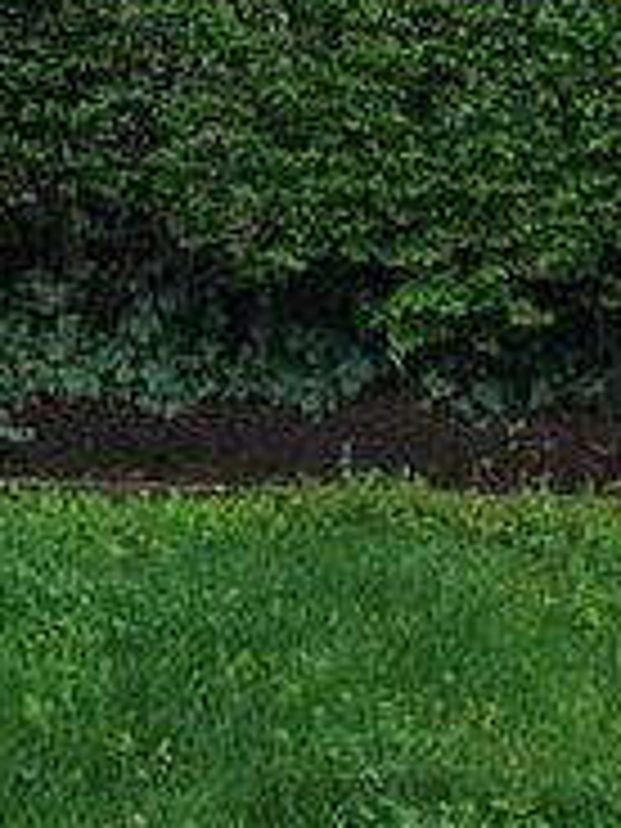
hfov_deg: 15.2
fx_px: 2248
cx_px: -104
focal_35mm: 94
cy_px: -511
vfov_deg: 18.0
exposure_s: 1/761
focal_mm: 5.4
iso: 40
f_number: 1.8
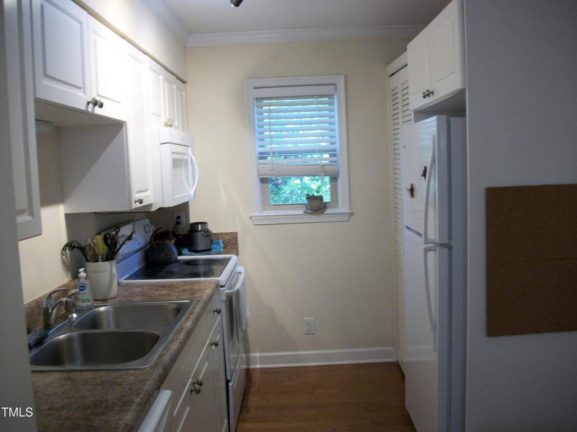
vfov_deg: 44.2
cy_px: 216
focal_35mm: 32
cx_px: 288
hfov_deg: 56.8
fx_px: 533
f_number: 2.9
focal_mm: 5.7
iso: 160
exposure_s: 1/30
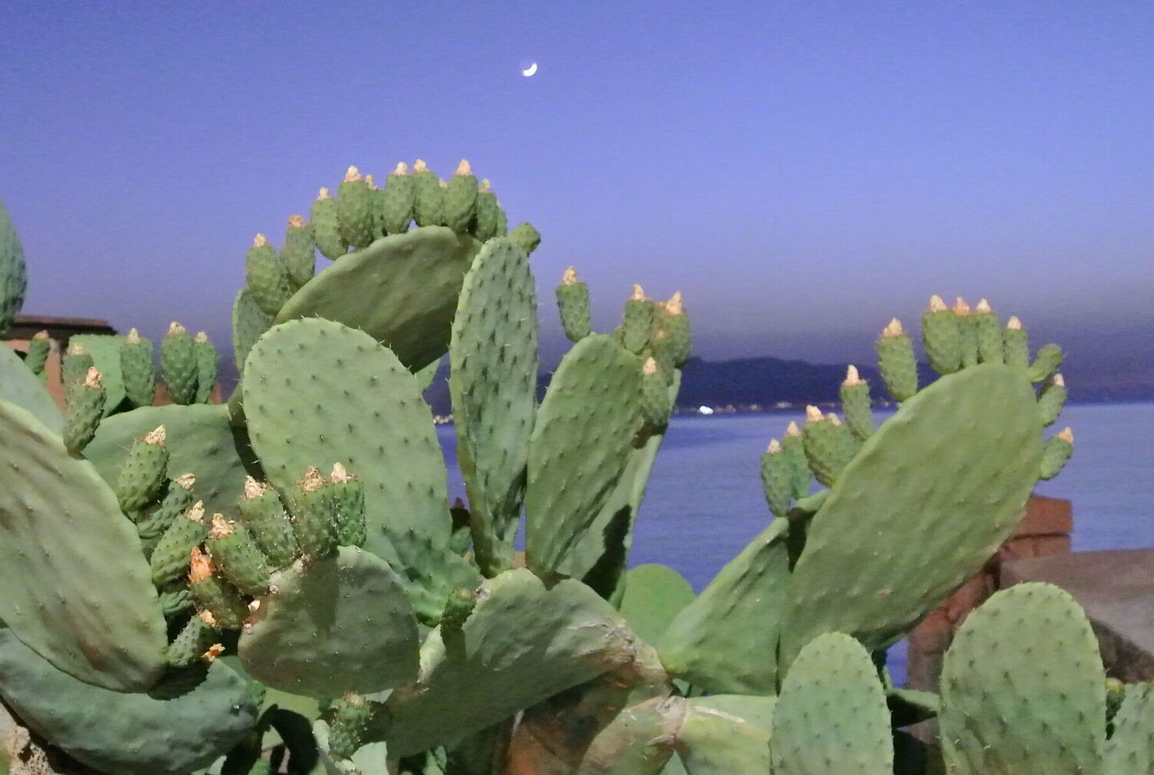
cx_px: 332
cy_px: 433
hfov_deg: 38.1
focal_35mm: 51
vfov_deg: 26.6
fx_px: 1638
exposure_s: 1/3
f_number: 4
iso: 3200
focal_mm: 12.2
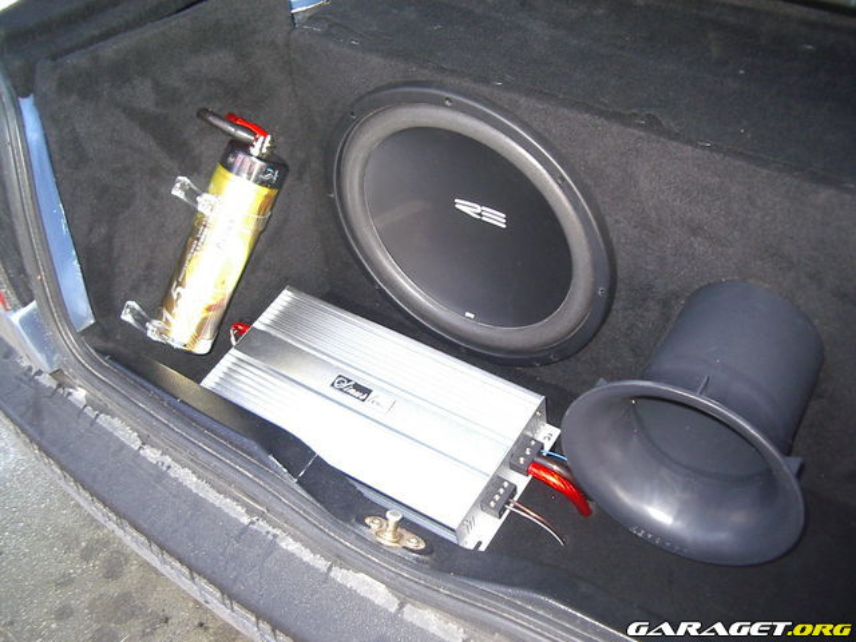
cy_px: 321
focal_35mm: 38
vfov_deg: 37.7
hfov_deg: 49.0
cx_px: 428
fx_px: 940
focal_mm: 5.8
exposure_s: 1/60
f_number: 2.6
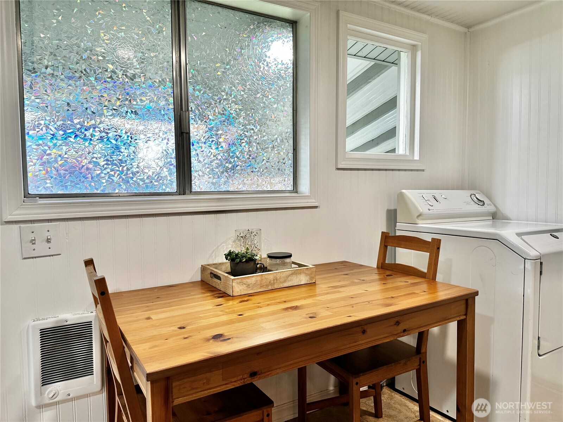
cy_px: 211
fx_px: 390
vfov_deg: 56.8
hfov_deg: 71.6
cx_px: 282
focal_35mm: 24
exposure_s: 1/122
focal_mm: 6.86
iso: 80
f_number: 1.78
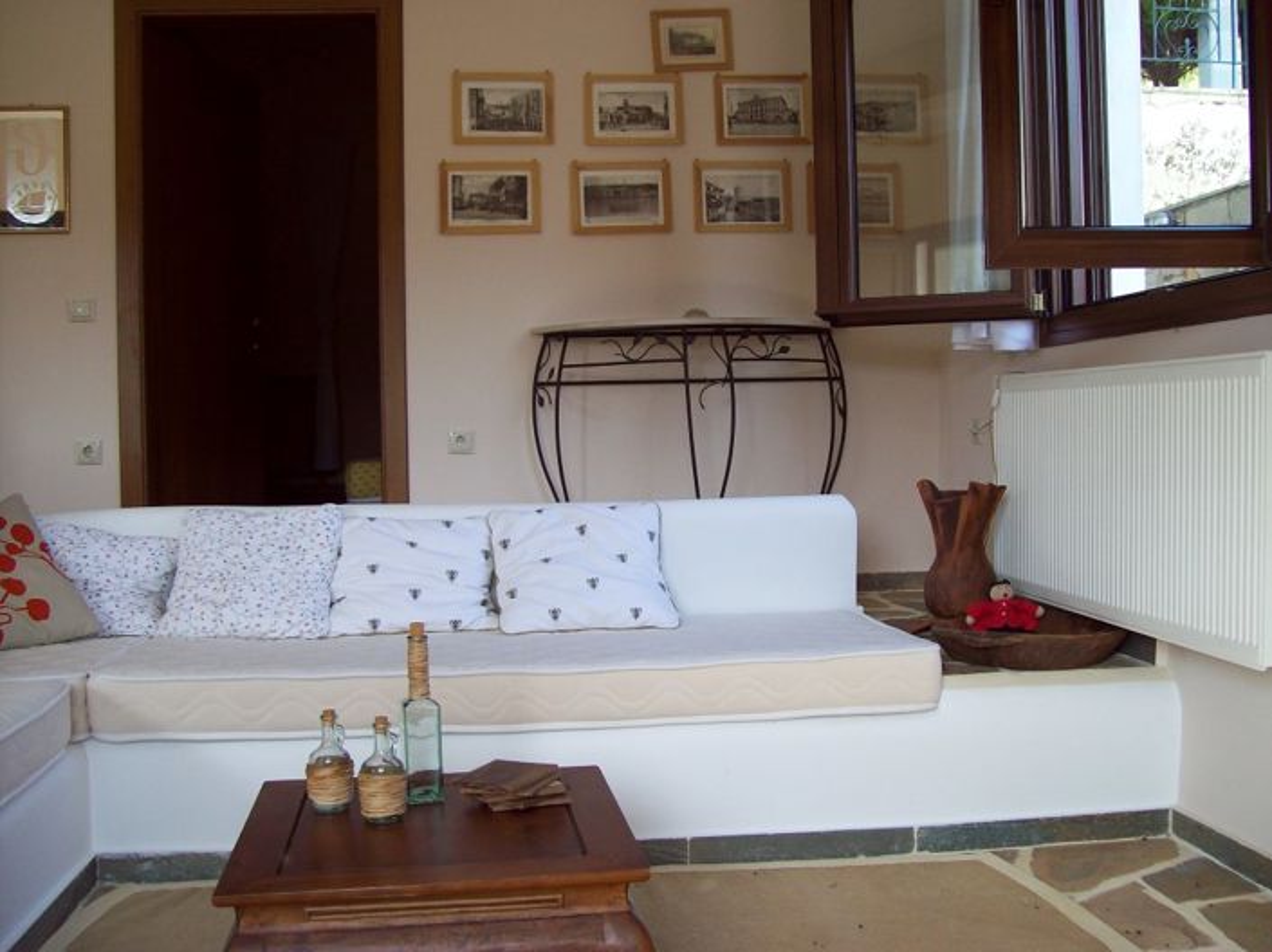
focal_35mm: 36
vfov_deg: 39.6
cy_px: 476
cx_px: 636
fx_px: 1322
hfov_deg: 51.4
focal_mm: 6
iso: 80
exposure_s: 1/97.3
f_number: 2.7
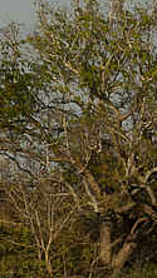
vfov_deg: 2.3
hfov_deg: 1.3
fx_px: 6796
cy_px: 369
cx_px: -50
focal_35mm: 919
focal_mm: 122
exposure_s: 1/500
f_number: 11
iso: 640
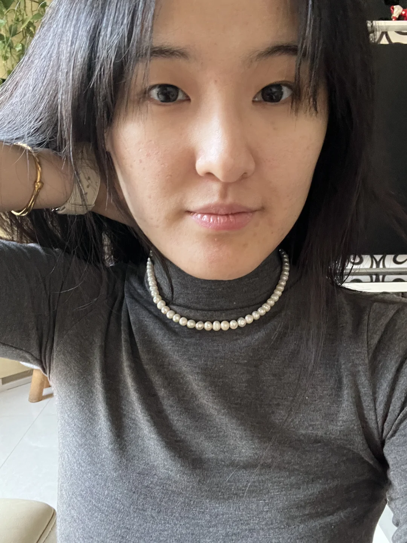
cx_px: 204
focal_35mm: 30
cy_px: 272
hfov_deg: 46.8
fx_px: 470
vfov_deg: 60.0
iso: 500
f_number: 2.2
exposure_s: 1/30
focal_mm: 2.71
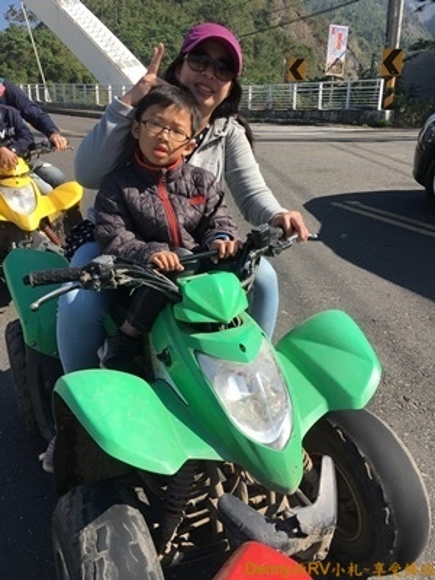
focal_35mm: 29
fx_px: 486
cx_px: 218
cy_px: 290
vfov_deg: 61.7
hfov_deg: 48.2
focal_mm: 4.15
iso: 25
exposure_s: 1/1183
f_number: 2.2
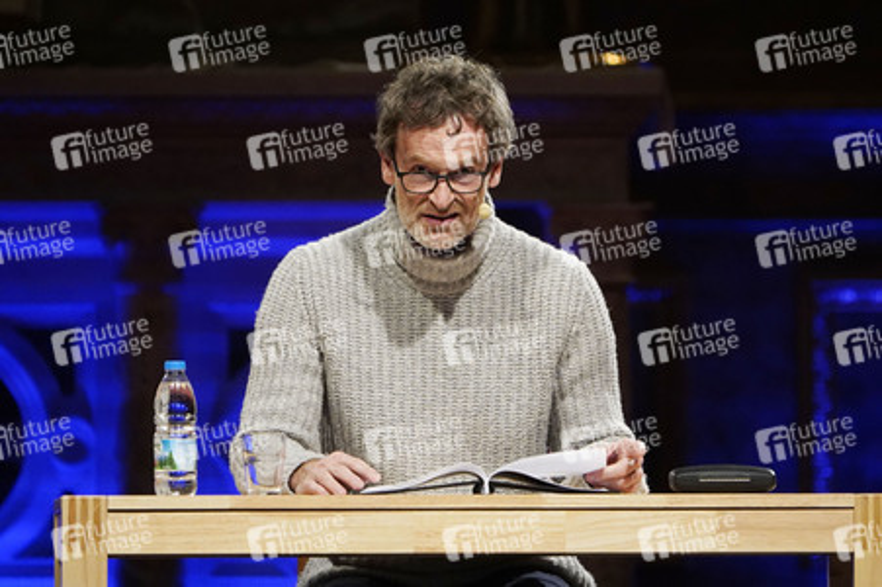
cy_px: 294
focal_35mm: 600
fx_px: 14689
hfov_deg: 3.4
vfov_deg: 2.3
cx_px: 441
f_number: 6.3
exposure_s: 1/200
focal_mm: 600
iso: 6400
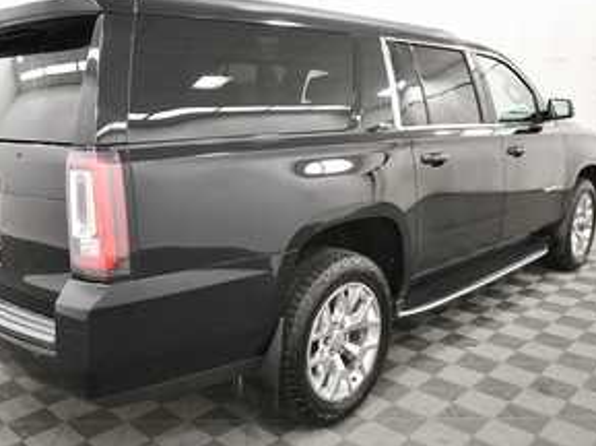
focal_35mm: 32
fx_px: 550
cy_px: 214
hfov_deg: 56.7
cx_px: 262
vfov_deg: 44.1
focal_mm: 16
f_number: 5.3
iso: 2200
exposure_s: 1/125
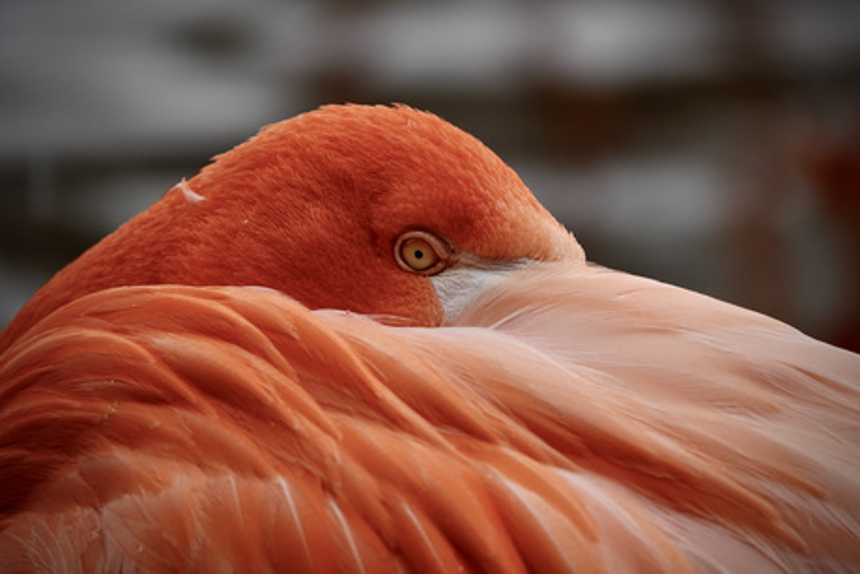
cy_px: 287
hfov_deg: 3.4
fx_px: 14313
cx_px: 430
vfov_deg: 2.3
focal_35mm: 599
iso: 100
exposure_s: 1/640
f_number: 4
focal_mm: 219.76
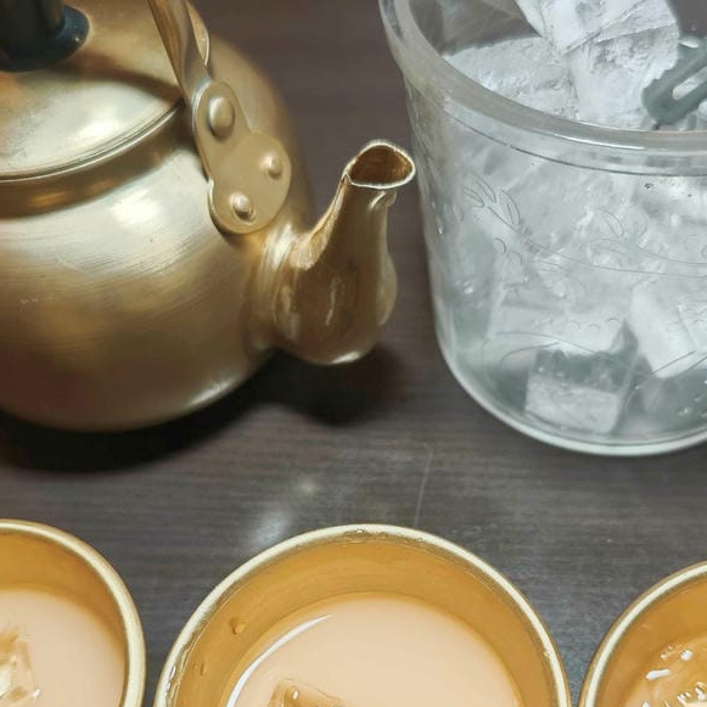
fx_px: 971
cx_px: 376
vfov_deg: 39.9
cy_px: 411
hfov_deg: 40.0
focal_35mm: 42
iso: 640
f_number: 1.63
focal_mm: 8.72
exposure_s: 1/30
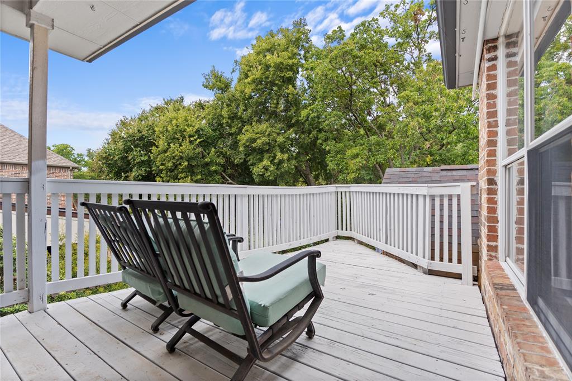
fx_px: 257
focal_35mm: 16
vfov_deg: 73.0
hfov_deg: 96.0
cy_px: 190
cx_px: 286
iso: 125
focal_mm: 10.8
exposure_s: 1/250
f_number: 2.8
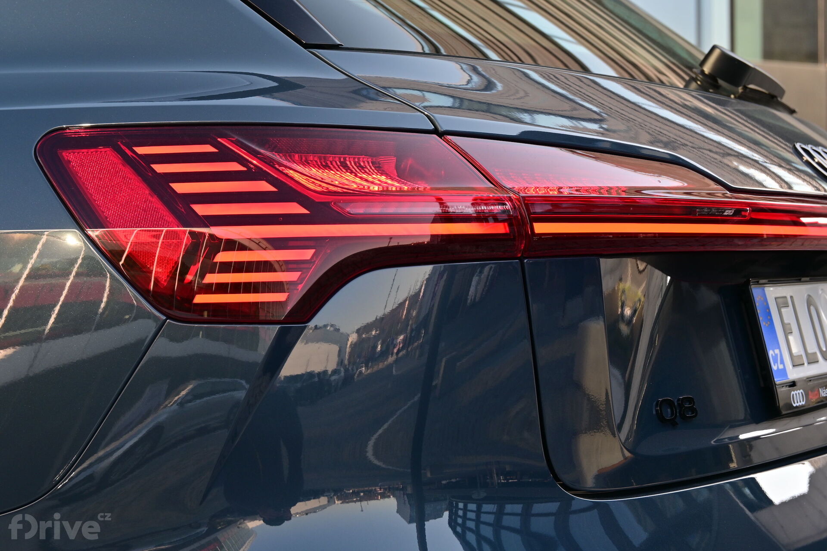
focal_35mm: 75
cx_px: 414
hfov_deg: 27.0
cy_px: 276
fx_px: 1723
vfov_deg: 18.2
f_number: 6.3
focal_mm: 50
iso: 100
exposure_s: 1/100
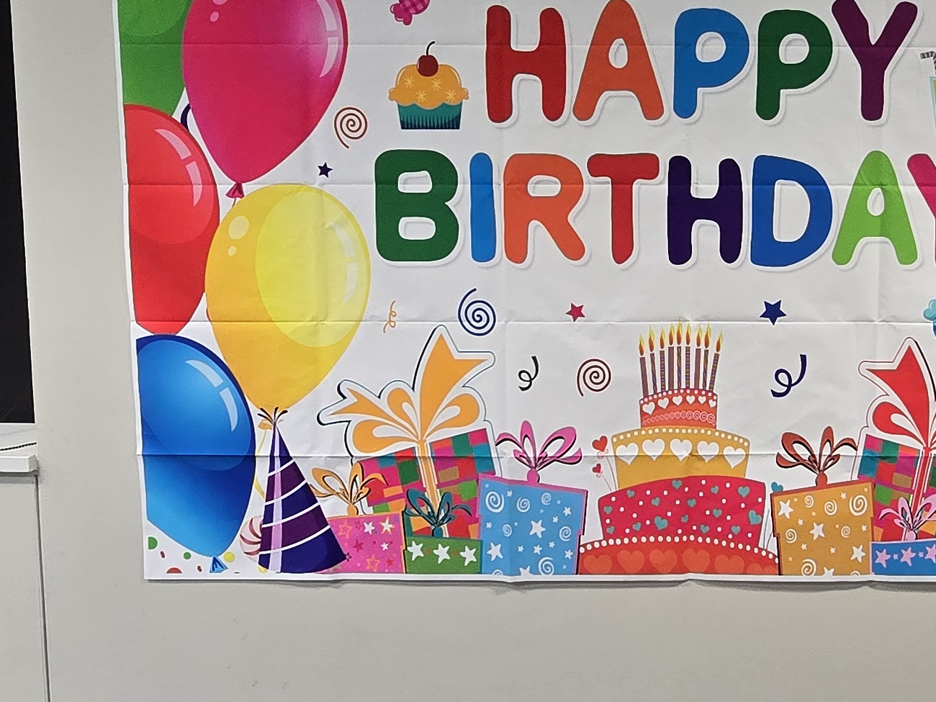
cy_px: 260
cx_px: 686
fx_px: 1082
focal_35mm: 40
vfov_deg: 35.7
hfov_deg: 45.4
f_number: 2.2
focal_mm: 2.2
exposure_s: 1/60
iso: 500
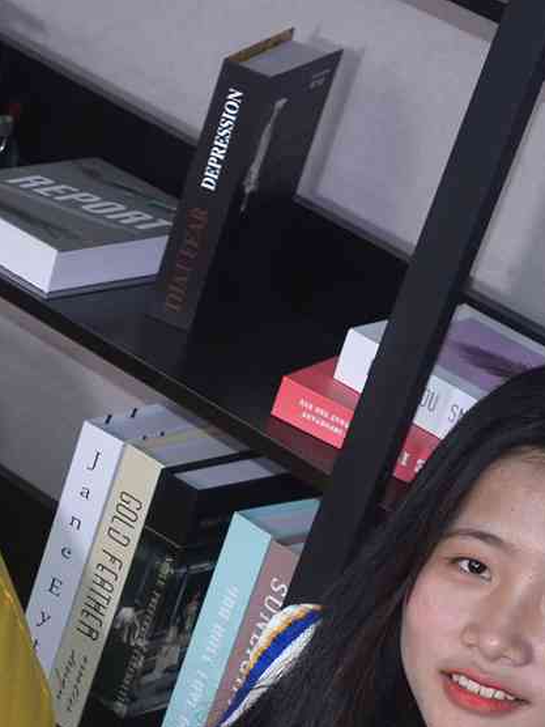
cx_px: -289
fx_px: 2855
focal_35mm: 136
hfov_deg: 10.5
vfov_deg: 13.9
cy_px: 958
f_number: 5.6
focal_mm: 35
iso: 500
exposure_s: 1/80
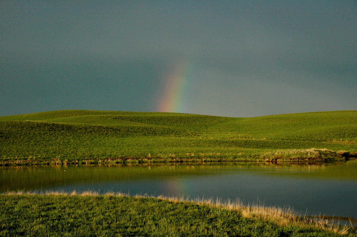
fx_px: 1114
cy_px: 118
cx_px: 178
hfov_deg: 18.2
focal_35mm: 112
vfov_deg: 12.1
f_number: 14
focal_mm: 75
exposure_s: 1/320
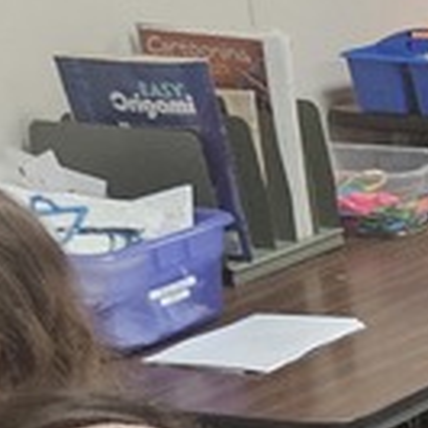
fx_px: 2196
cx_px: 1226
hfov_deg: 9.2
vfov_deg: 10.8
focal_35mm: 157
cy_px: 592
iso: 500
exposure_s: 1/120
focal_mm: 5.4
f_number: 1.8
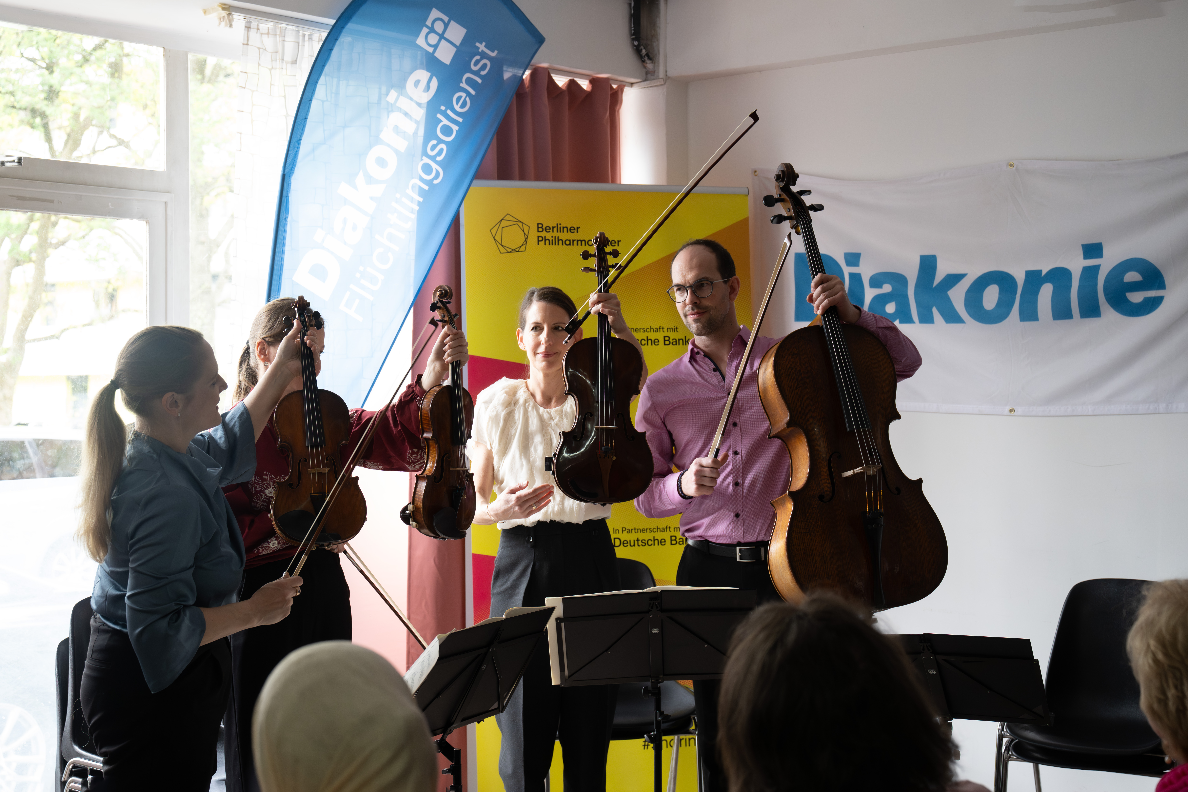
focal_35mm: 53
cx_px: 594
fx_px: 1749
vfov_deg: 25.5
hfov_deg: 37.5
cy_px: 396
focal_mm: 53
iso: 2000
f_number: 5
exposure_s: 1/200
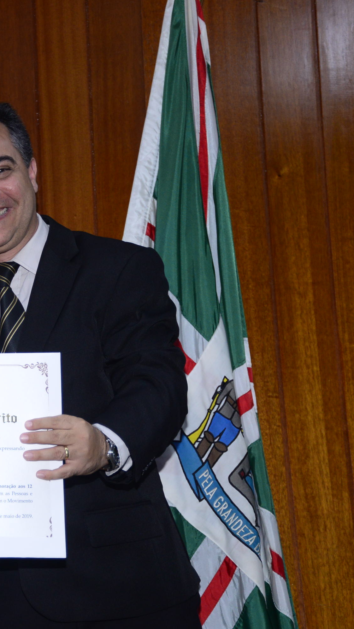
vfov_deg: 21.8
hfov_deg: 12.0
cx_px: -102
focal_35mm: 98
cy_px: 315
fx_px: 1635
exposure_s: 1/125
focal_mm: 62
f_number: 5
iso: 1600
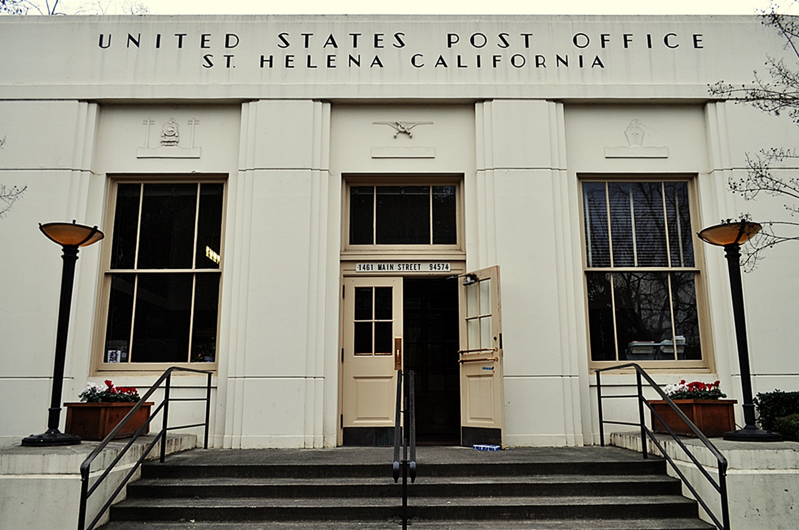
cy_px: 265
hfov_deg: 67.4
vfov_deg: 47.8
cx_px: 400
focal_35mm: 27
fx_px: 598
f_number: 5.6
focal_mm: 18
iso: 200
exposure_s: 1/125
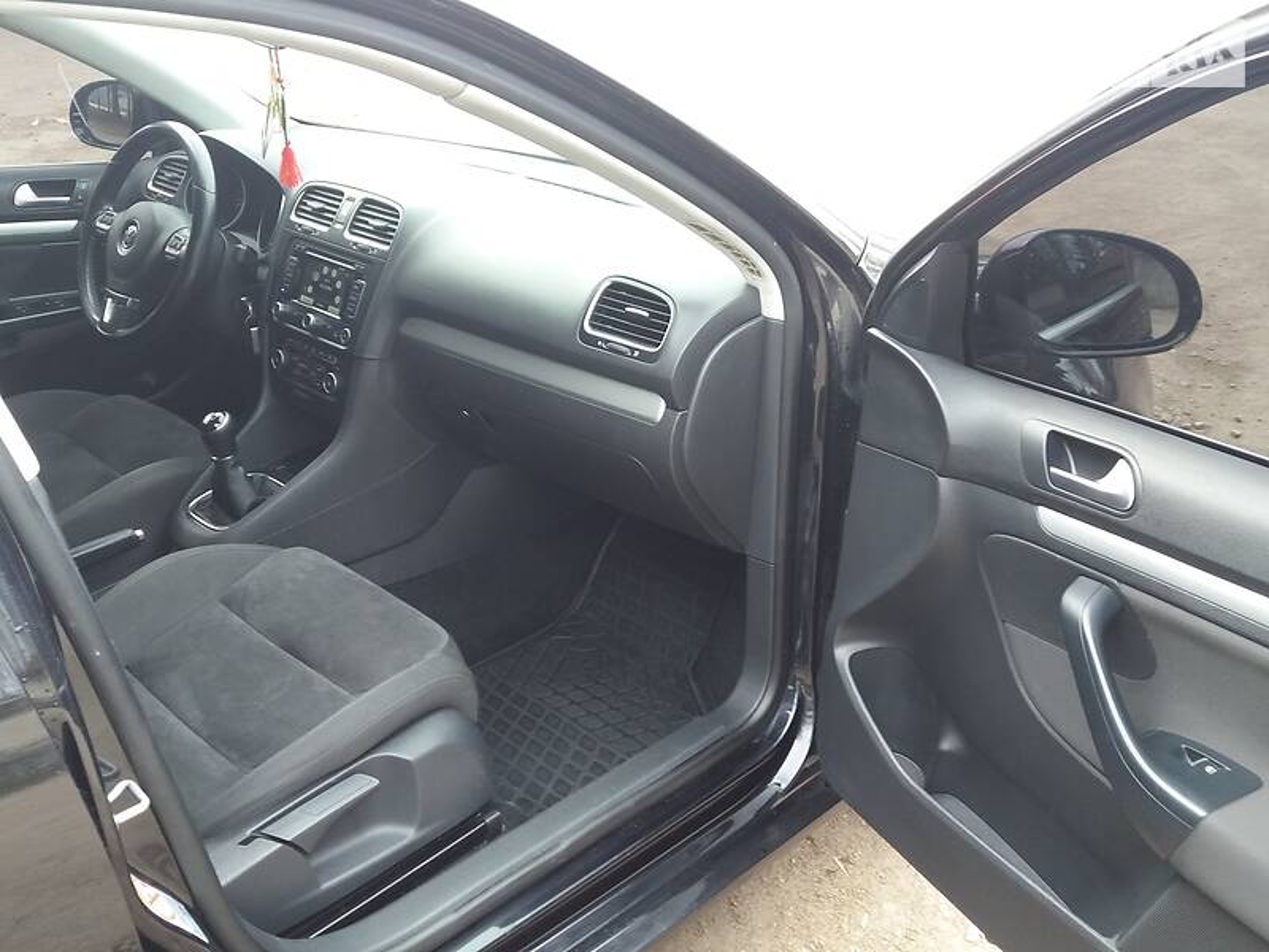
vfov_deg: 49.7
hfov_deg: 63.4
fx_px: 1026
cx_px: 634
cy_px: 476
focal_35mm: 28
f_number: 1.9
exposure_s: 1/43
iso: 64
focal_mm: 3.7
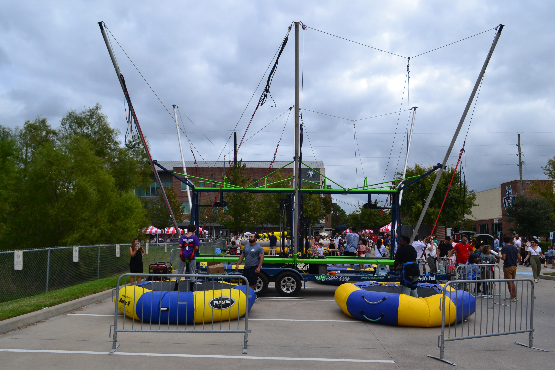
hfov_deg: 67.4
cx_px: 278
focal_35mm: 27
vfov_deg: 47.9
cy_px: 185
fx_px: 416
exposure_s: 1/400
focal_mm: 18
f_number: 11
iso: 400
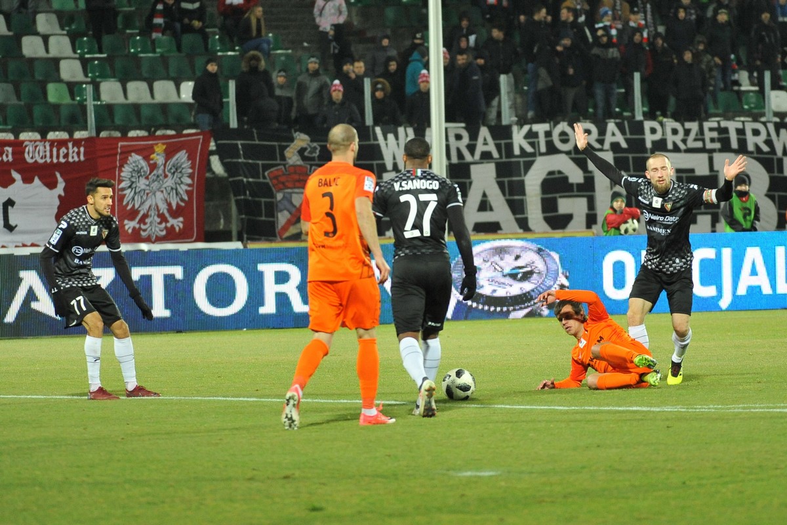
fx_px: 4372
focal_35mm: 200
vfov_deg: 6.9
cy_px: 262
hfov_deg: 10.3
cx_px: 394
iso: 3200
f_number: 4
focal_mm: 200
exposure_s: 1/500
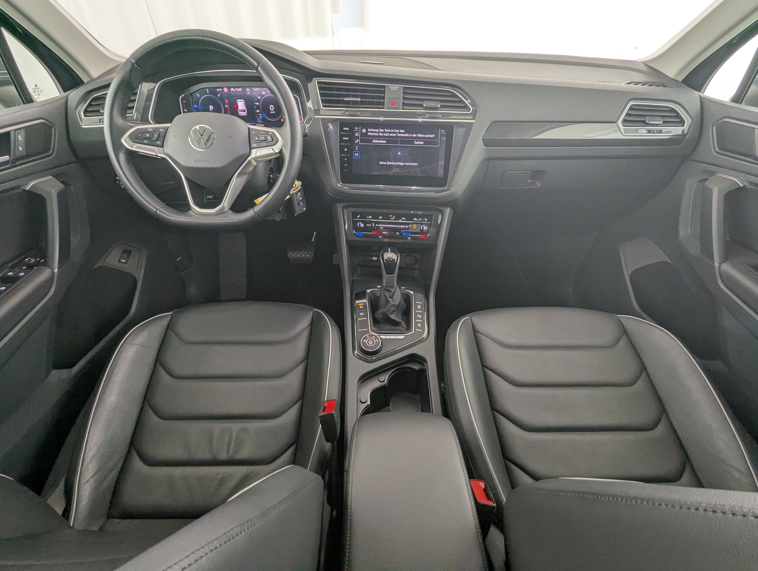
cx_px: 379
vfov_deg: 78.2
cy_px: 286
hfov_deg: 94.4
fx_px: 351
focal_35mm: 16
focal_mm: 2.35
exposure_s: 1/48.8
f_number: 2.2
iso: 106
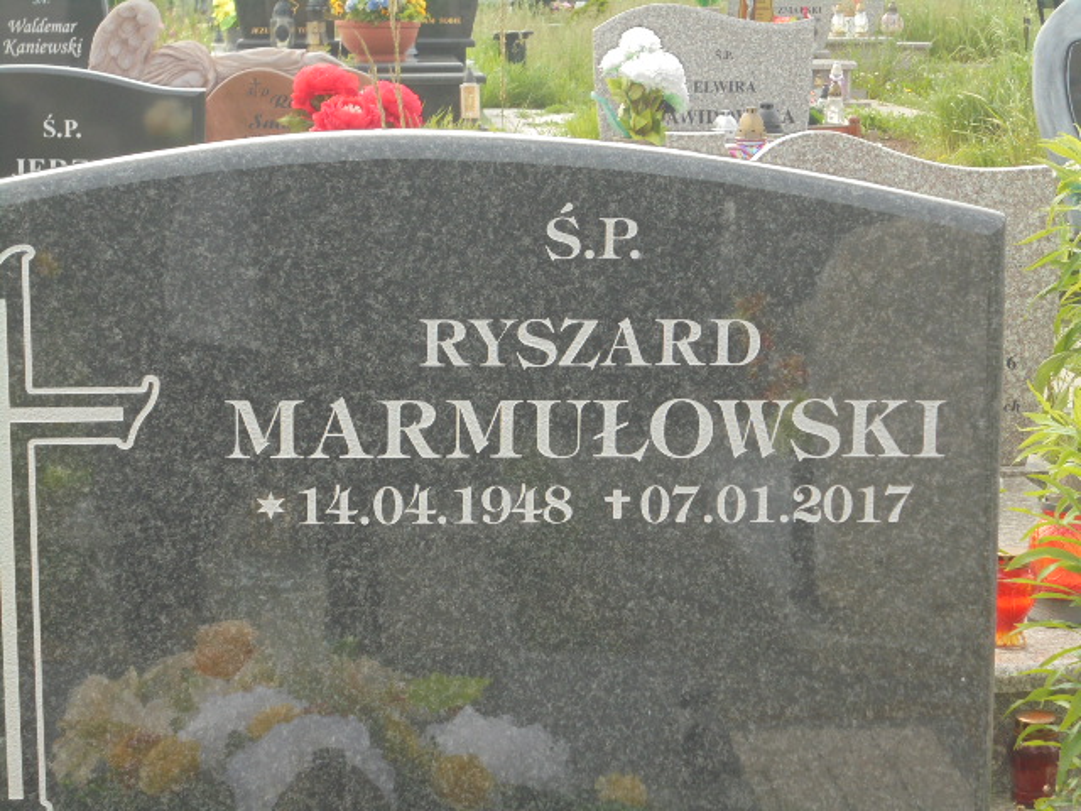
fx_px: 2592
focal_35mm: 83
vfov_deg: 17.8
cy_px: 406
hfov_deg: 23.6
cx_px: 540
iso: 100
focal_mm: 14.9
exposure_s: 1/100
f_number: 6.7
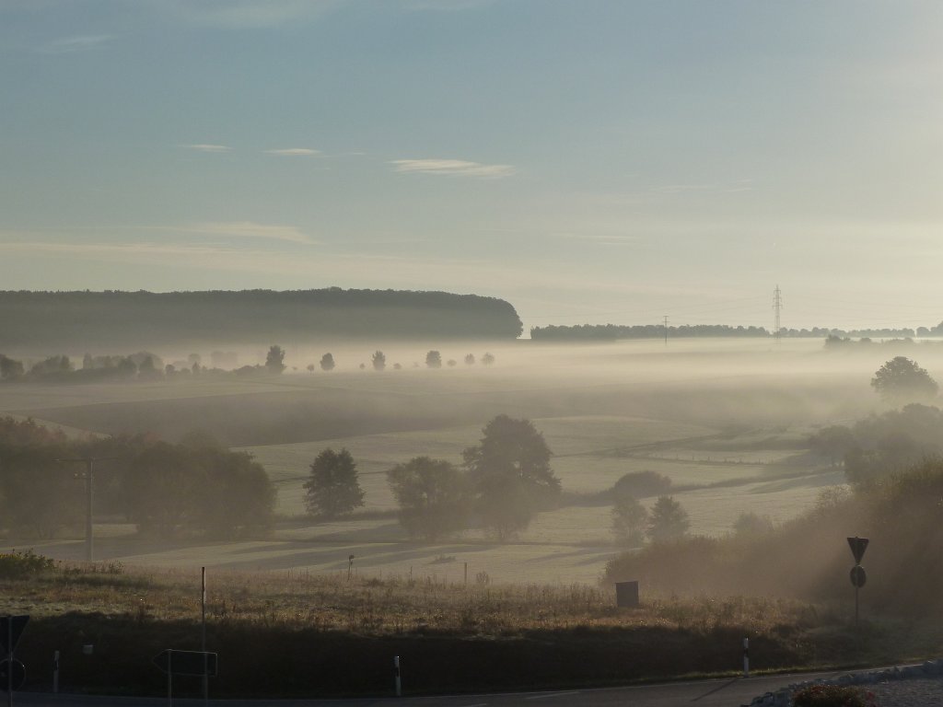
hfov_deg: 21.8
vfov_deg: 16.4
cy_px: 354
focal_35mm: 90
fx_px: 2452
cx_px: 472
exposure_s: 1/1000
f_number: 6.3
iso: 125
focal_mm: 14.7
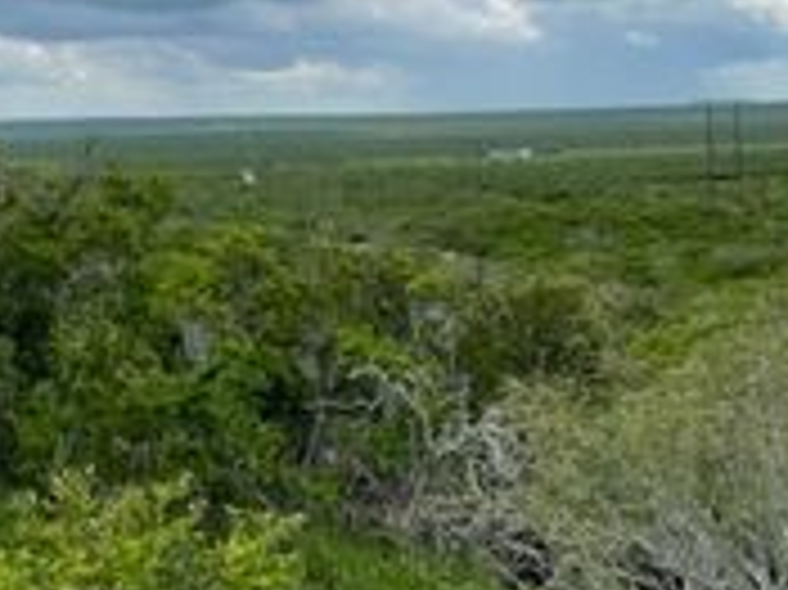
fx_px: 1456
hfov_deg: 30.3
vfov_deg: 22.4
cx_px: 371
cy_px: 74
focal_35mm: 64
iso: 32
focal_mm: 5.1
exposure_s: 1/5618
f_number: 1.6
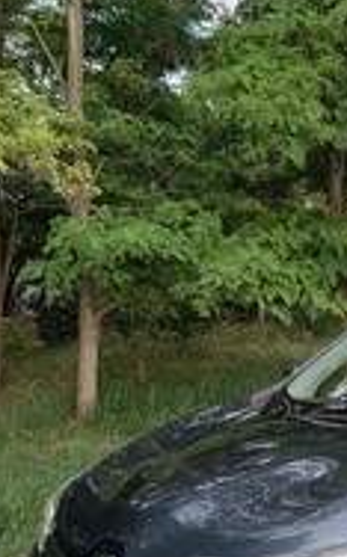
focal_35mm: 61
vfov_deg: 33.2
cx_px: 430
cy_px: 382
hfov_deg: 19.8
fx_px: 926
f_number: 1.9
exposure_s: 1/100
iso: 123
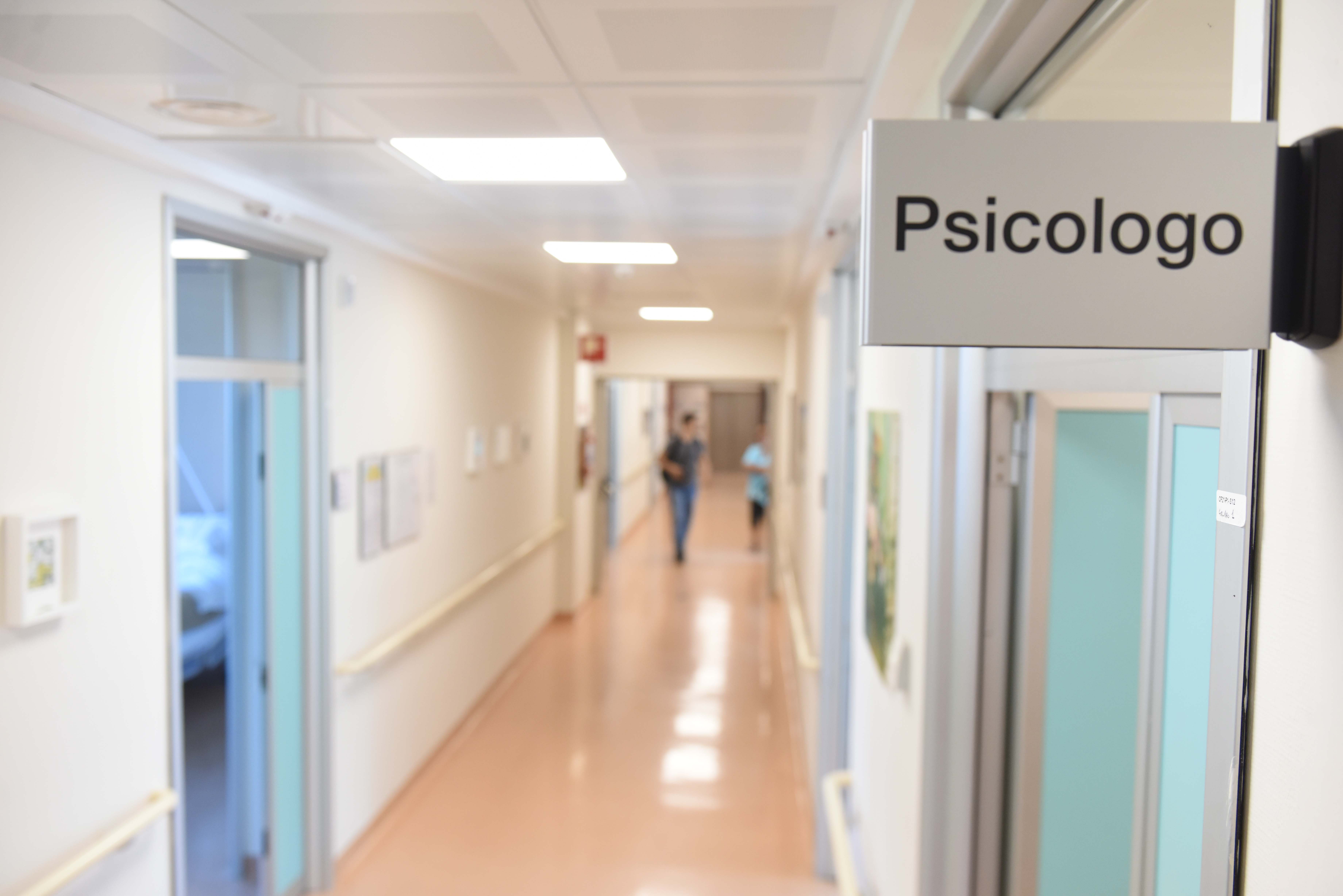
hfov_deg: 55.8
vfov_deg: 38.9
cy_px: 448
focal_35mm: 34
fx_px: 1269
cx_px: 672
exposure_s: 1/160
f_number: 3.5
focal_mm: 34
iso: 1600
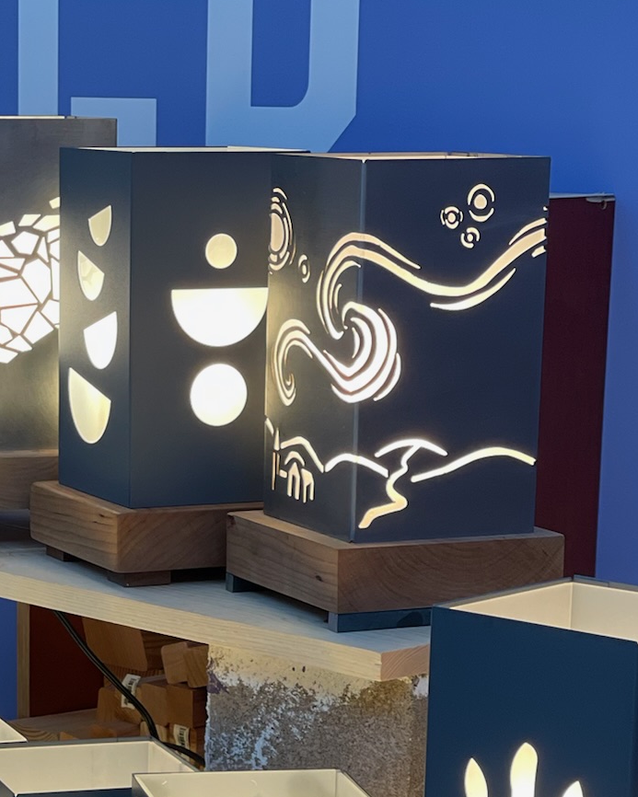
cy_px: 700
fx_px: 2832
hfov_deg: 12.8
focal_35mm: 120
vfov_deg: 15.9
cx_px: 87
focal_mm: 6
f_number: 2
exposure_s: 1/120
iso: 64
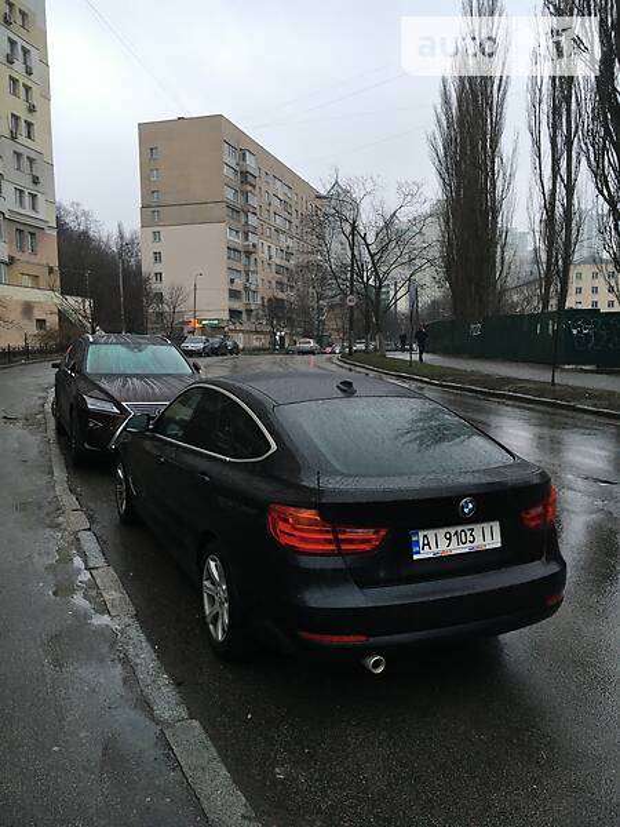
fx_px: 693
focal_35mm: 29
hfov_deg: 48.2
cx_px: 310
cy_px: 414
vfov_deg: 61.7
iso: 50
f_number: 2.2
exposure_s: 1/33
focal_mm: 4.2
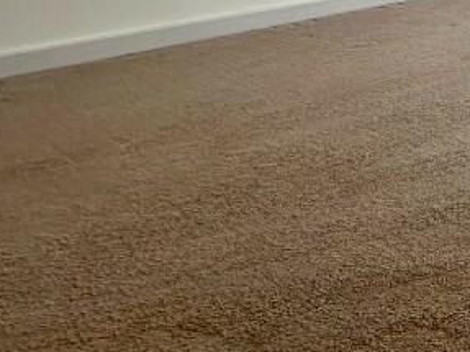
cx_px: 827
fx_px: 679
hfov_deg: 22.9
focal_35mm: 50
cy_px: -133
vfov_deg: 24.5
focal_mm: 2.22
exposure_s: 1/106
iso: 40
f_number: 2.2
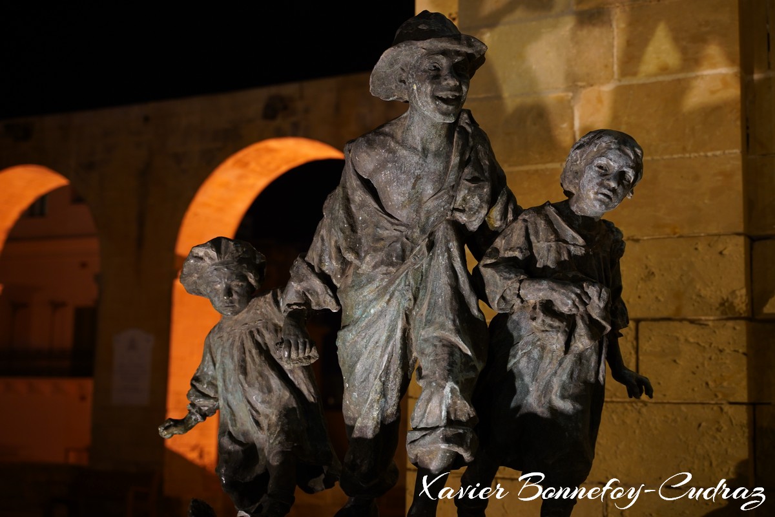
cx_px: 388
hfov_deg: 38.9
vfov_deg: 26.5
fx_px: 1098
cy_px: 258
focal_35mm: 51
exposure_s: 1/8
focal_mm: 51
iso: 800
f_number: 3.5
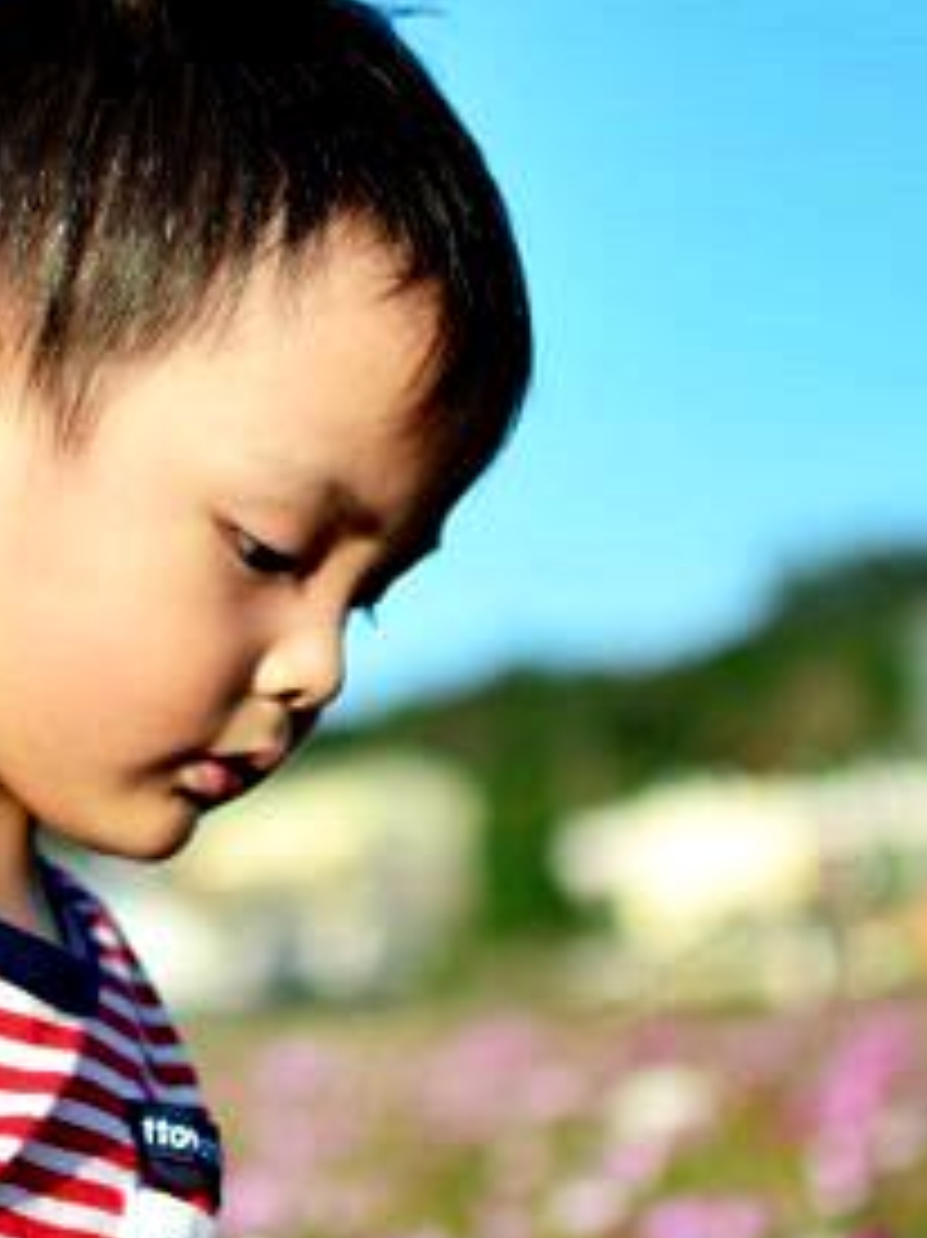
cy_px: 601
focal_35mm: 128
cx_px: 162
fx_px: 4582
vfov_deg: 15.4
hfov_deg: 11.5
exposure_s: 1/4000
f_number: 1.8
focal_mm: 35
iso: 100
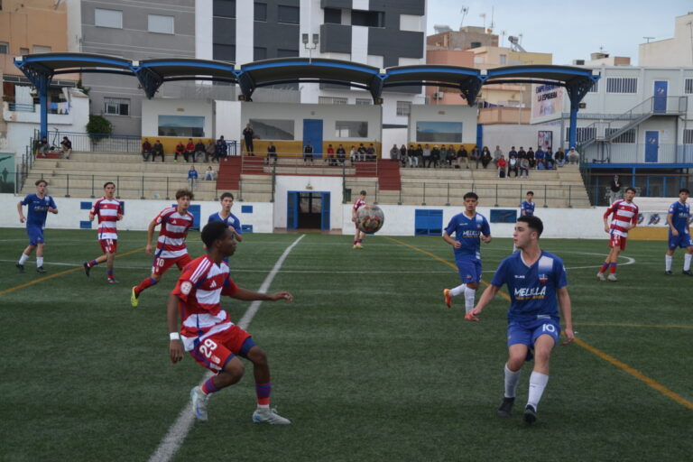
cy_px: 231
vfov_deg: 21.6
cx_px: 346
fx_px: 1213
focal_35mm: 63
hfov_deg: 31.9
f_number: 4.5
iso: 400
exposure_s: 1/1000
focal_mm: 42
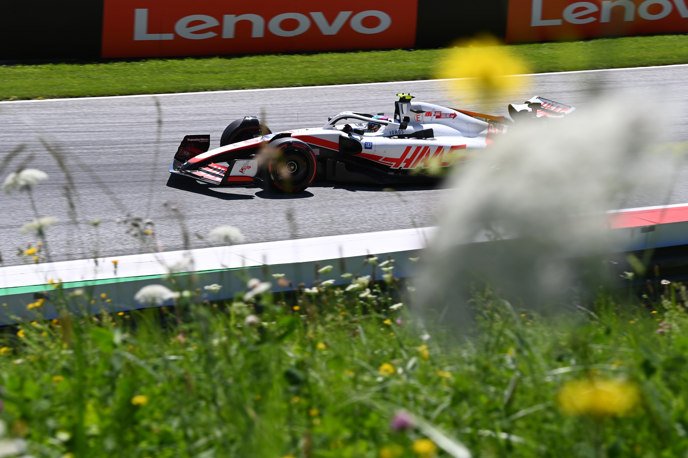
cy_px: 229
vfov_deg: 13.0
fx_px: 2007
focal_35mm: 105
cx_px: 344
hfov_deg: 19.5
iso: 400
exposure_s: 1/1000
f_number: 9
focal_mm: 105
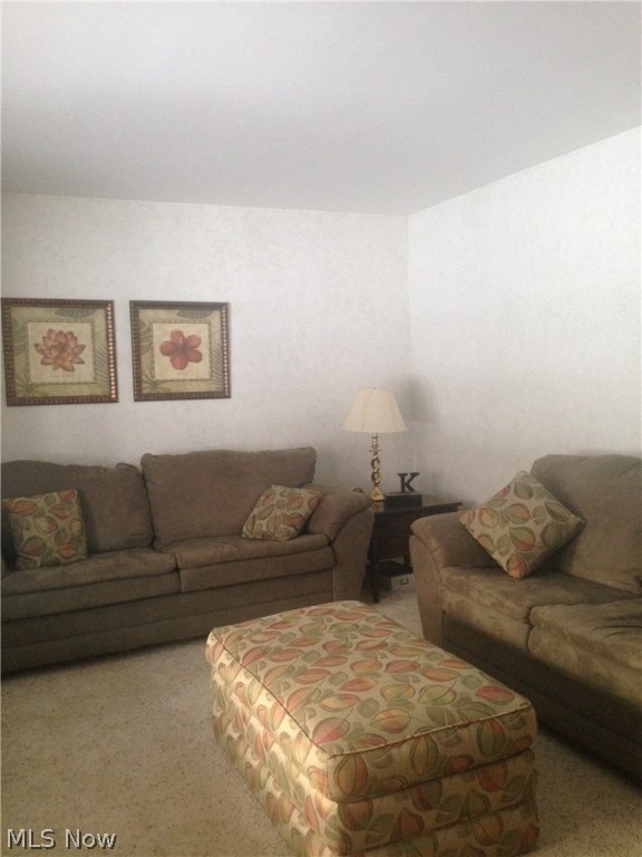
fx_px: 816
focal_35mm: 33
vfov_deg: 55.4
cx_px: 321
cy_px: 428
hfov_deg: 42.9
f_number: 2.4
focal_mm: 4.12
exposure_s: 1/20
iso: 200
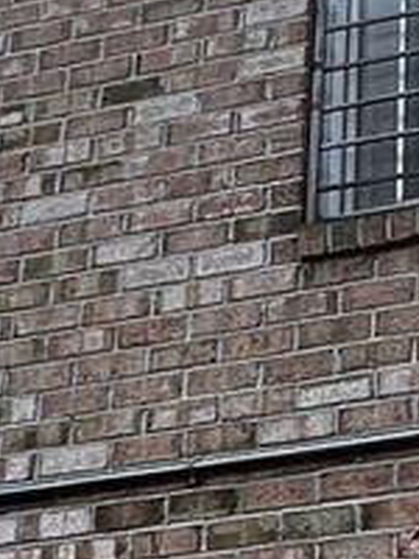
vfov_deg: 19.5
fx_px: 1614
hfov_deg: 13.7
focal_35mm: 100
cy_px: 416
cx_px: 662
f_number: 1.8
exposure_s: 1/161
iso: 32
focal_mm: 1.57
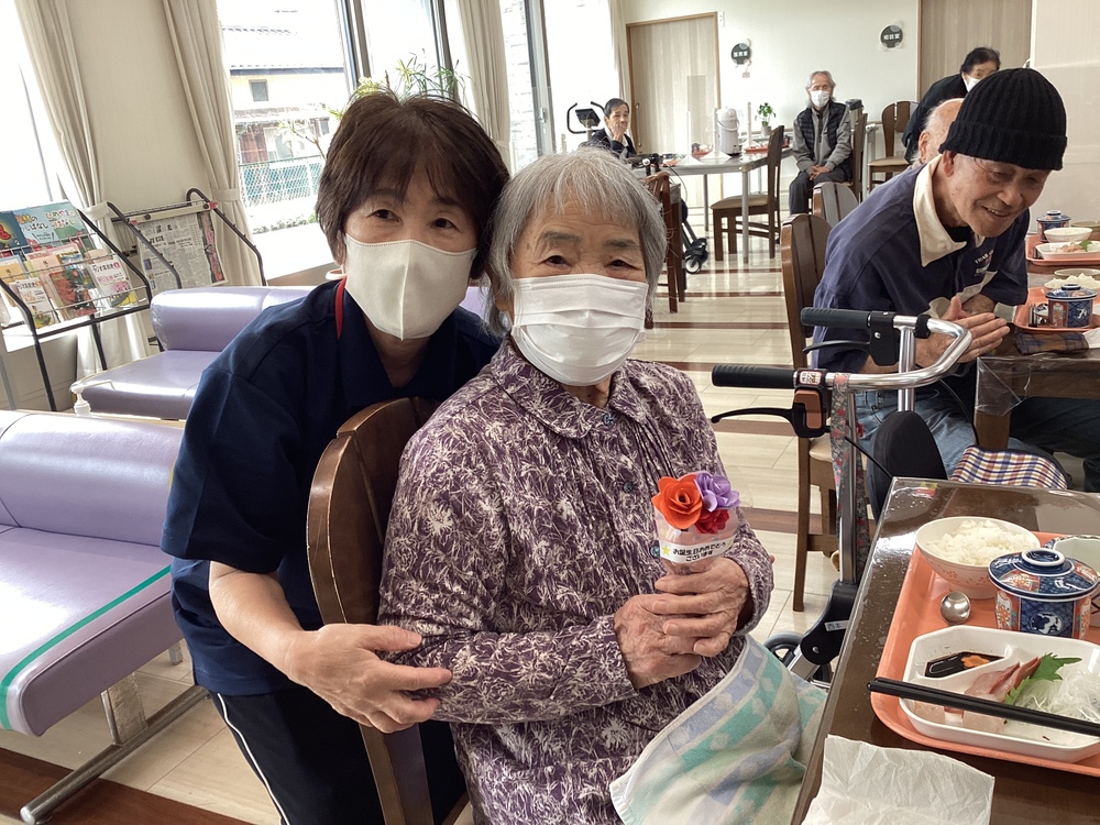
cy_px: 412
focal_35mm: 31
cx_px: 550
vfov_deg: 45.4
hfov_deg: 58.4
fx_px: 985
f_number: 2.4
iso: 50
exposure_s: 1/60
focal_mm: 3.3
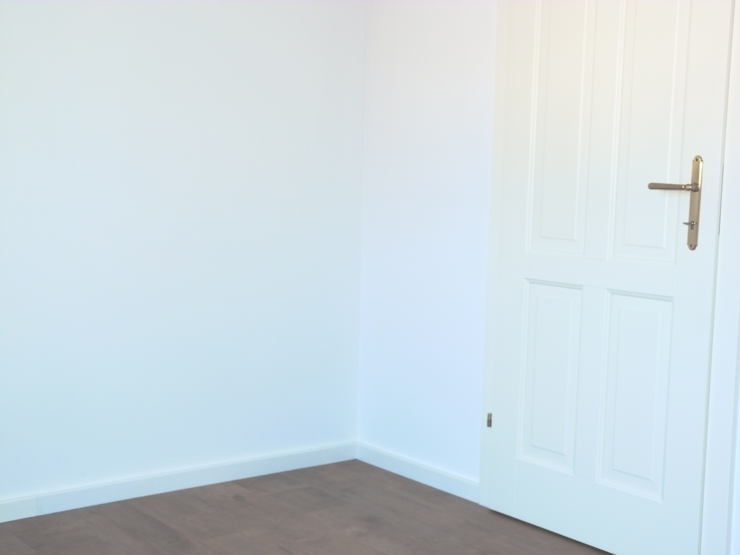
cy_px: 278
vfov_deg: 28.6
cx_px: 370
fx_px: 1090
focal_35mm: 51
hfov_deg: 37.5
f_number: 3.2
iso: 400
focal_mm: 9.2
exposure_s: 1/13
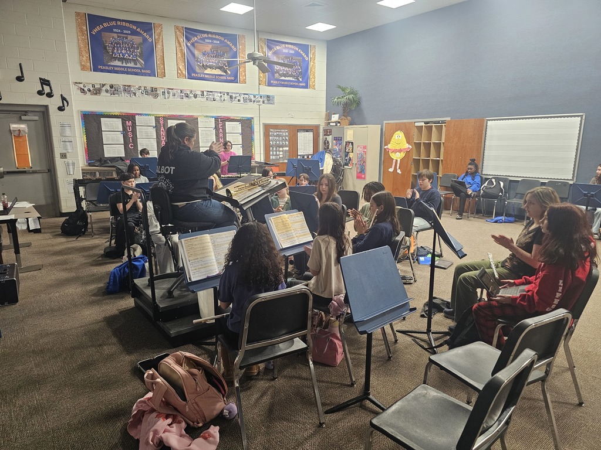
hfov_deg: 73.9
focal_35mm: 23
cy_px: 225
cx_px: 300
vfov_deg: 58.9
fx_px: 399
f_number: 1.7
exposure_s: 1/100
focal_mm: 6.3
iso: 320
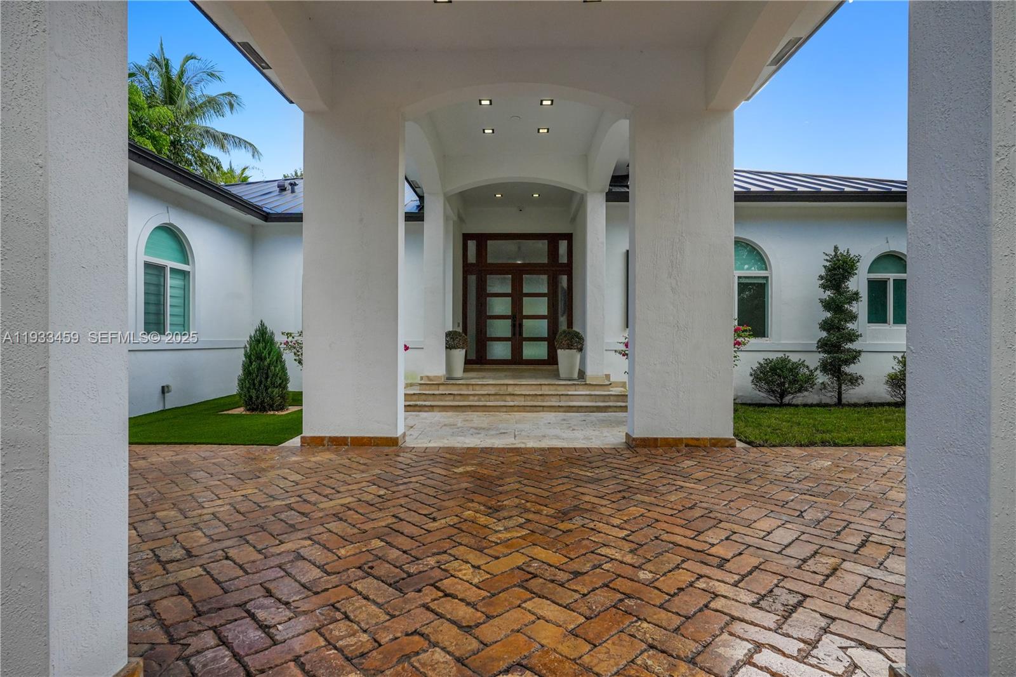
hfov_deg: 85.4
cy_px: 338
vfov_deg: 63.2
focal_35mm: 20
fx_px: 550
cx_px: 508
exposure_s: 1/1000
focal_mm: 19.5
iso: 640
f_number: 10
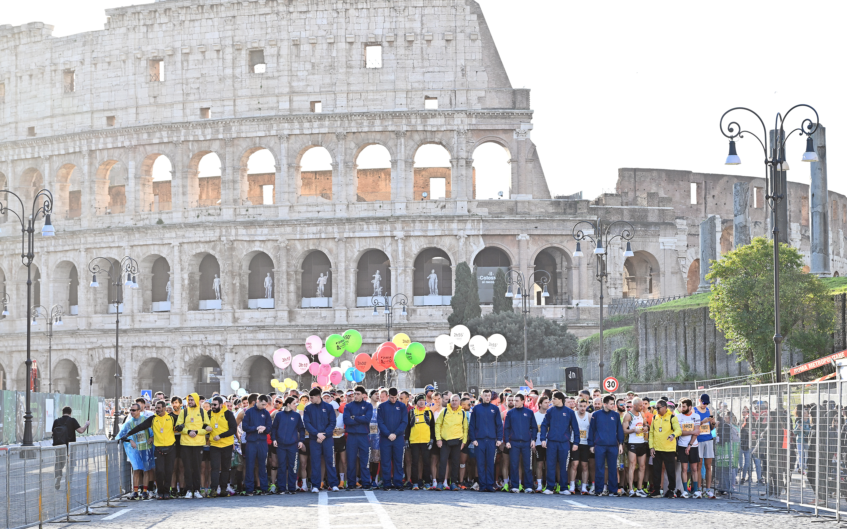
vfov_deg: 15.4
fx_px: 1962
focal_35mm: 85
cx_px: 424
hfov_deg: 24.4
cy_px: 255
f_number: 5.6
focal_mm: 83
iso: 500
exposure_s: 1/500
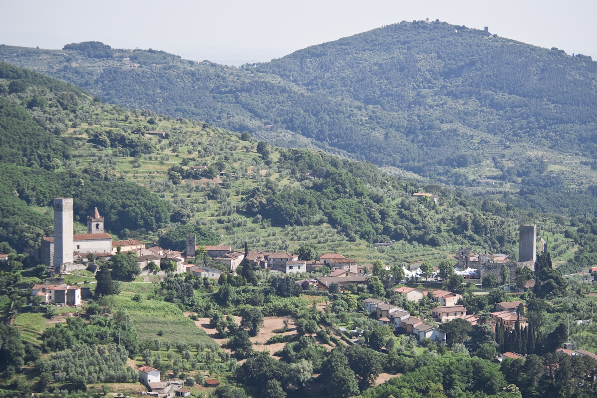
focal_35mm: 120
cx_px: 298
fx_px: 1989
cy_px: 199
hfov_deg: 17.1
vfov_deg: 11.4
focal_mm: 120
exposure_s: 1/800
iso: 200
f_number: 5
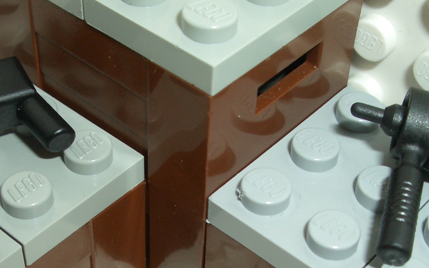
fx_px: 865
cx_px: 190
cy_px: 211
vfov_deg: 17.5
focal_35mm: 74
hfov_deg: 27.8
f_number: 4.3
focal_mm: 5.8
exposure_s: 1/60
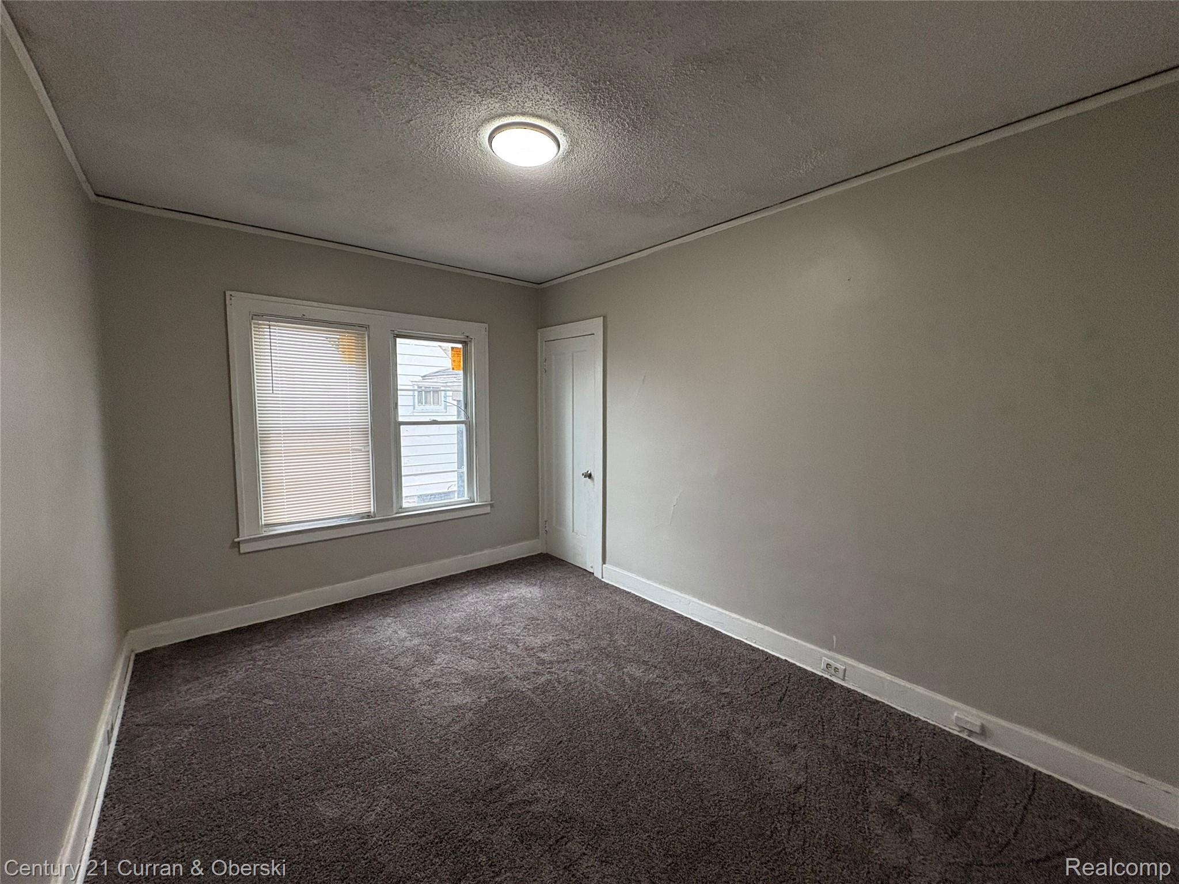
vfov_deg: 85.7
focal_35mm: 14
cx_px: 590
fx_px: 477
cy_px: 442
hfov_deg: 102.1
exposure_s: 1/120
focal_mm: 2.22
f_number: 2.2
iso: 250
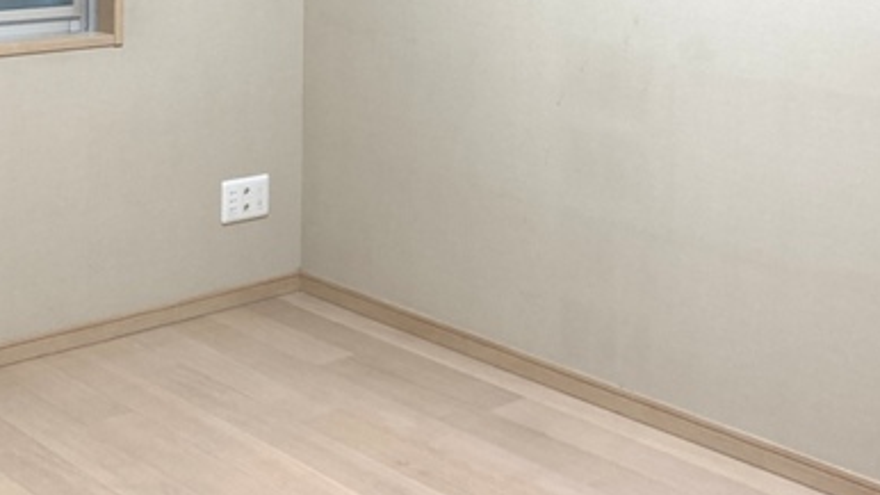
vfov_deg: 19.2
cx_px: 410
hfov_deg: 34.9
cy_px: -62
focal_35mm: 60
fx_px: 1400
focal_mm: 3.99
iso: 100
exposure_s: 1/50
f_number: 1.8
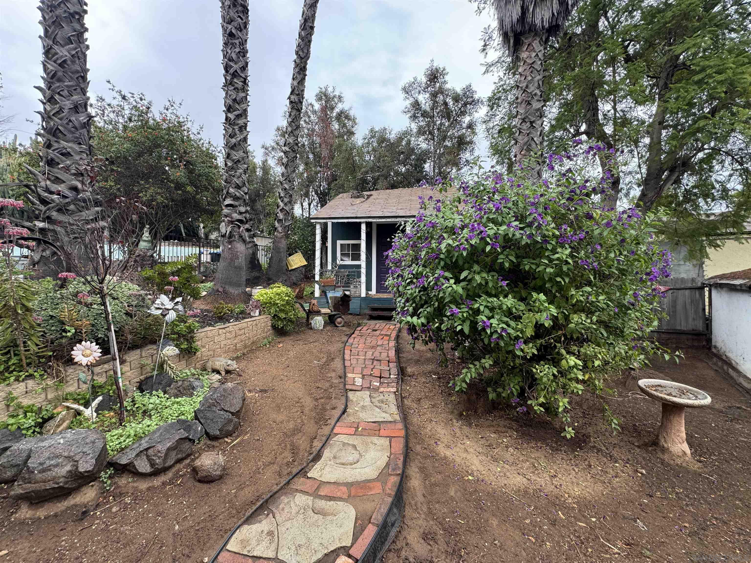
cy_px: 282
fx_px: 304
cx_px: 376
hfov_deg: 102.1
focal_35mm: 14
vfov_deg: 85.7
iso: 100
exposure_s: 1/99
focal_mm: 2.22
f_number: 2.2
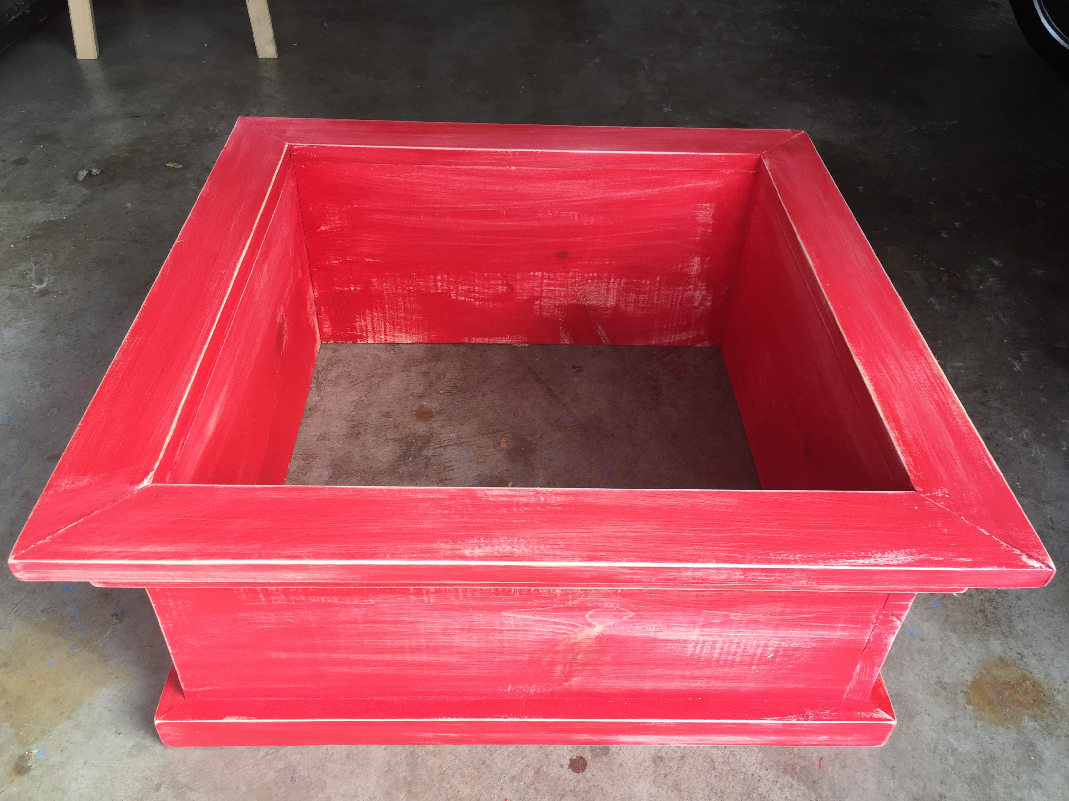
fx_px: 896
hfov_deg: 61.7
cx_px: 534
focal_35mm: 29
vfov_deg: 48.2
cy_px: 400
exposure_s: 1/60
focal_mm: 4.15
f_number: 2.2
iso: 40
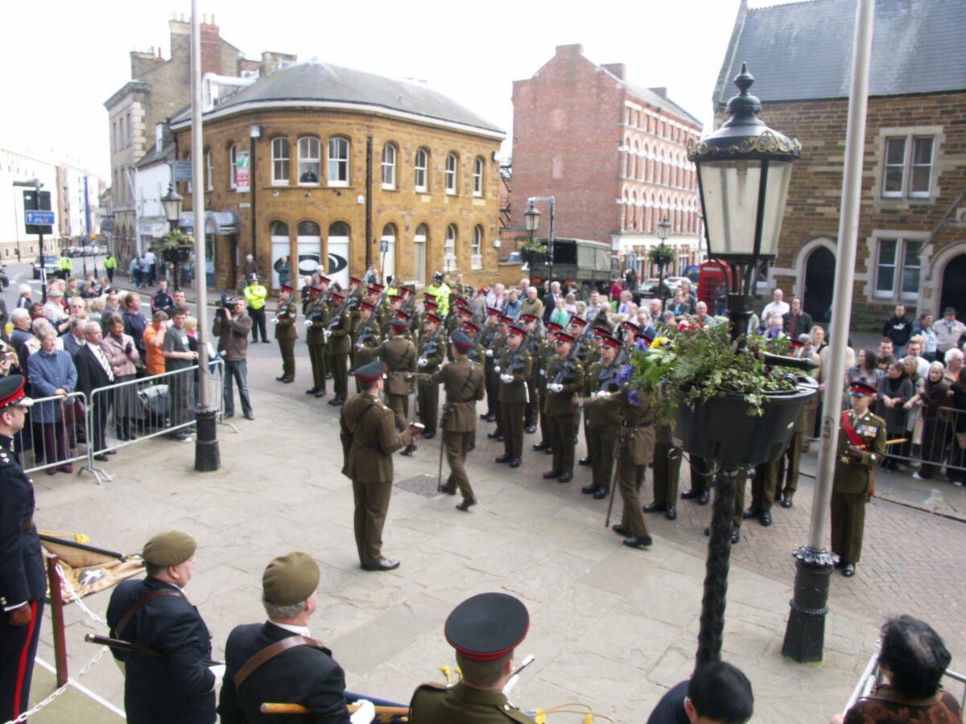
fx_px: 781
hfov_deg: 63.4
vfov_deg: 49.7
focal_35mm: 28
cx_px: 483
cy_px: 362
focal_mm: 7.2
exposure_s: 1/50
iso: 64
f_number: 5.6
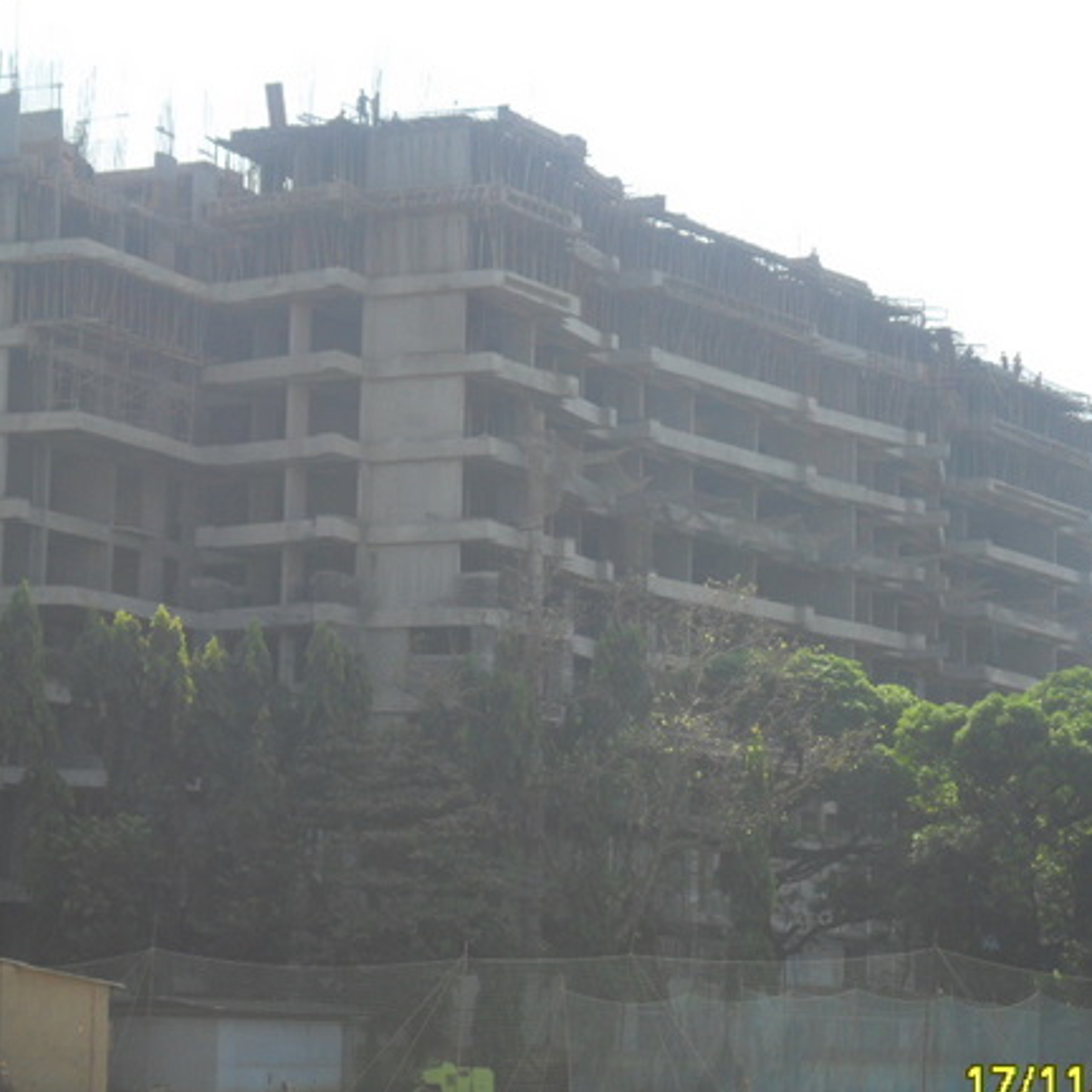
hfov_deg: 17.9
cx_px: 478
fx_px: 3462
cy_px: 592
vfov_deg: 17.9
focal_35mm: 97
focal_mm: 13.2
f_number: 3.9
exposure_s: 1/500
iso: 100
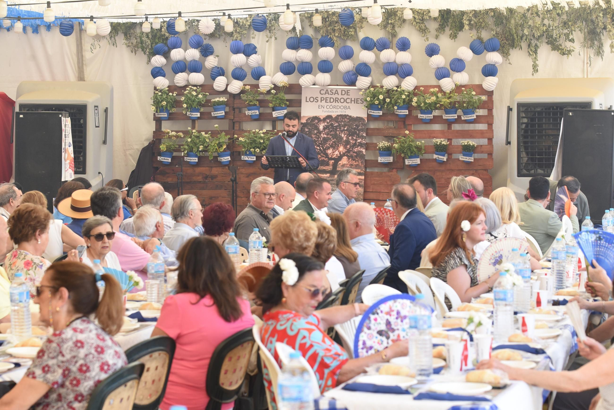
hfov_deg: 22.1
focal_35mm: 92
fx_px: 1570
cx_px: 307
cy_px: 205
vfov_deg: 14.9
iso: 1250
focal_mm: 92
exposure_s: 1/320
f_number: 5
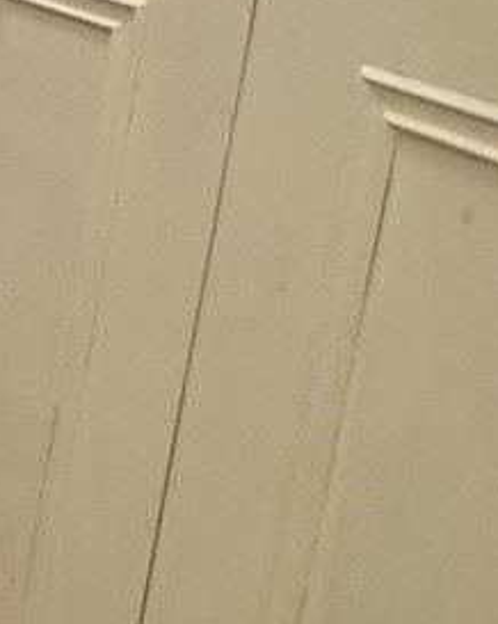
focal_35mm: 77
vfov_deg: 23.7
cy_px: 5
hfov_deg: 13.2
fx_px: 1420
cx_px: -786
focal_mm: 2.22
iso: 250
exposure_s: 1/60
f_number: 2.2
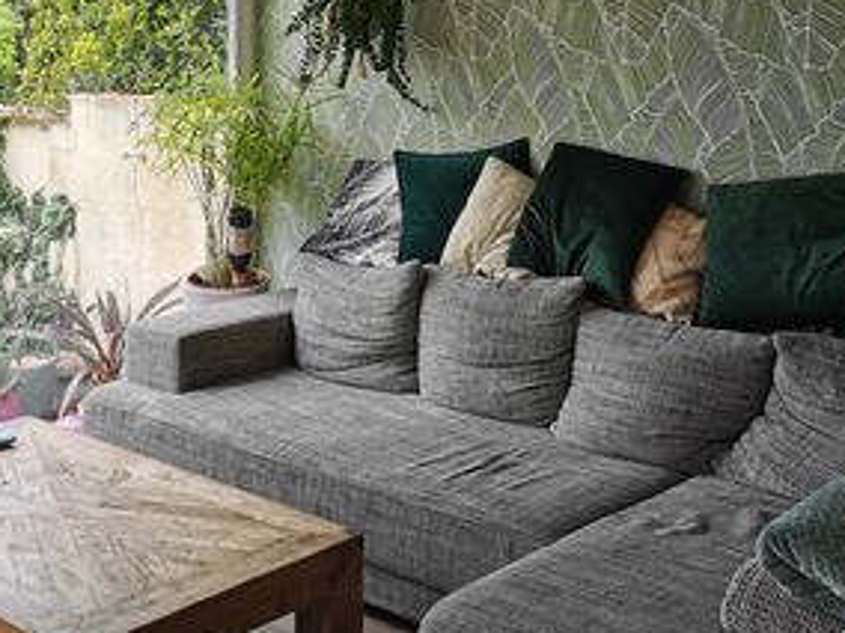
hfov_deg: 33.6
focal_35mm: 57
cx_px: 306
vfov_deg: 25.0
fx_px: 1391
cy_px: 83
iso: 50
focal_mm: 5.58
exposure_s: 1/187
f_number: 1.8
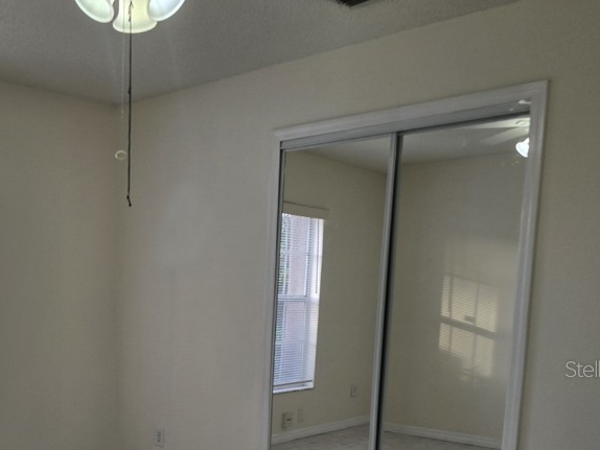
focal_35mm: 41
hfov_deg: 43.8
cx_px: 129
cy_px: 369
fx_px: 711
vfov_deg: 34.0
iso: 64
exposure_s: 1/120
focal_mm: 6.3
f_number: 1.7
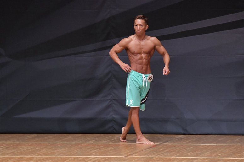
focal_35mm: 315
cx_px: 122
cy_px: 81
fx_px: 2134
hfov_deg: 6.5
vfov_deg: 4.4
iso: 6400
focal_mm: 210
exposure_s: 1/400
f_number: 5.6
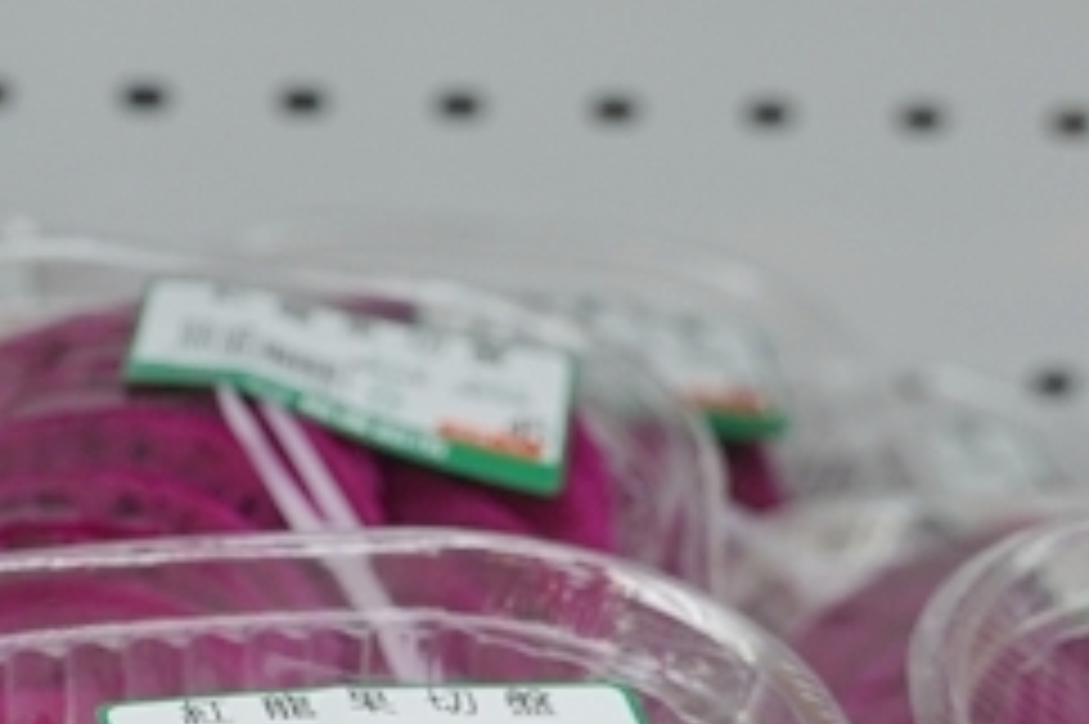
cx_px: -234
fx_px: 4353
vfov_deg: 9.4
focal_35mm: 144
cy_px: 769
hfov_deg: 13.8
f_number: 4
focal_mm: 29
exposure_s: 1/160
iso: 400
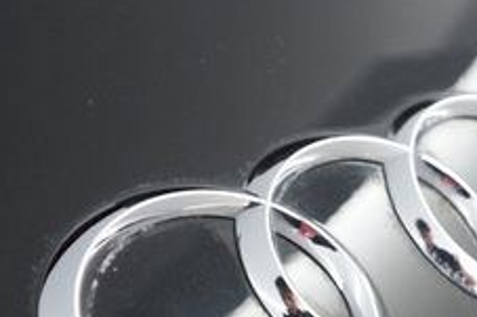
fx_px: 1046
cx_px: 620
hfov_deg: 22.9
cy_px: 332
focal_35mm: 79
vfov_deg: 16.8
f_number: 4.5
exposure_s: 1/100
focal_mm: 28
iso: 2500
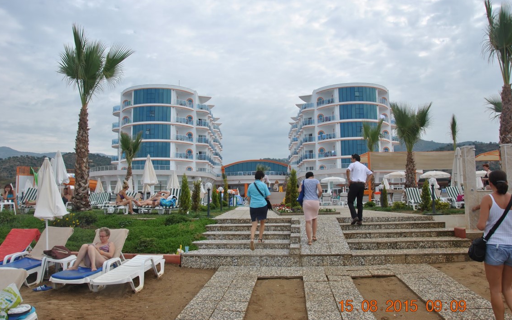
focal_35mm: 28
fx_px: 391
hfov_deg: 66.5
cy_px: 158
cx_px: 256
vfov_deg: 44.5
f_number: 7.1
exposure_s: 1/200
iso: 100
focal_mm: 18
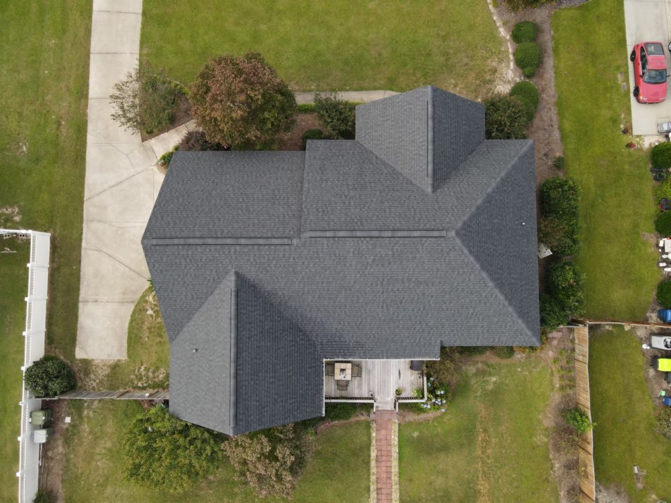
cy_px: 252
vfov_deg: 56.8
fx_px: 465
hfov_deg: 71.6
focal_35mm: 24
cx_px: 336
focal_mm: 4.5
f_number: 2.8
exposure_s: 1/160
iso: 100
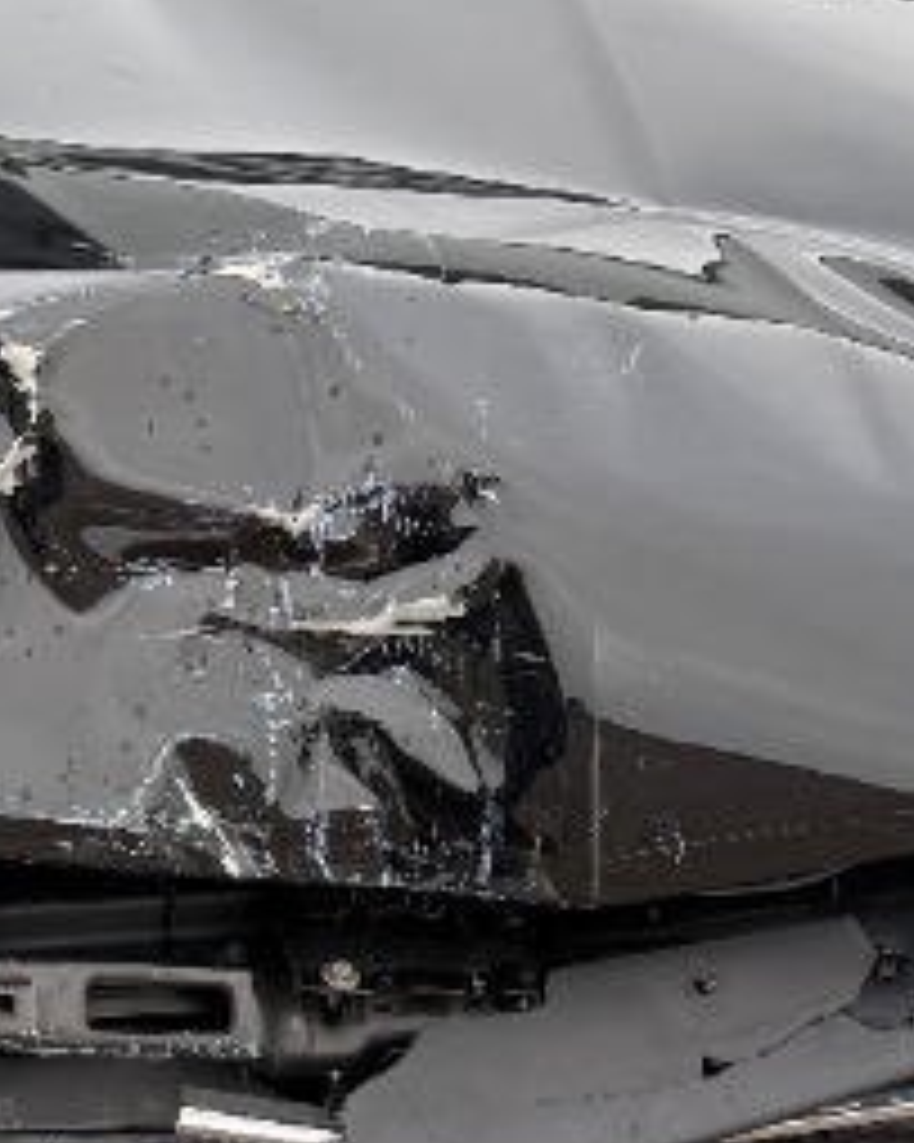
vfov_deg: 22.2
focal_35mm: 85
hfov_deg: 17.2
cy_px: 882
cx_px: -203
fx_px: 2876
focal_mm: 6.76
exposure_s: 1/348
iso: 100
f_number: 1.78
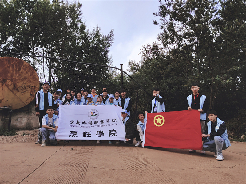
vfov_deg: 46.8
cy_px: 92
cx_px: 123
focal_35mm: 30
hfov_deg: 60.0
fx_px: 213
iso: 50
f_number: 1.79
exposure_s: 1/885
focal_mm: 4.35
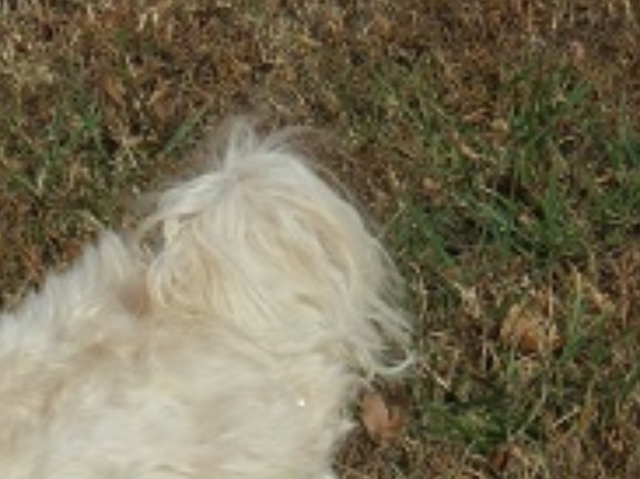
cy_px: 437
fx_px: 5543
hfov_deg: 6.5
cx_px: -269
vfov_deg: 4.9
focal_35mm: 300
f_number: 4.7
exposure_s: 1/800
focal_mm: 16.9
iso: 100
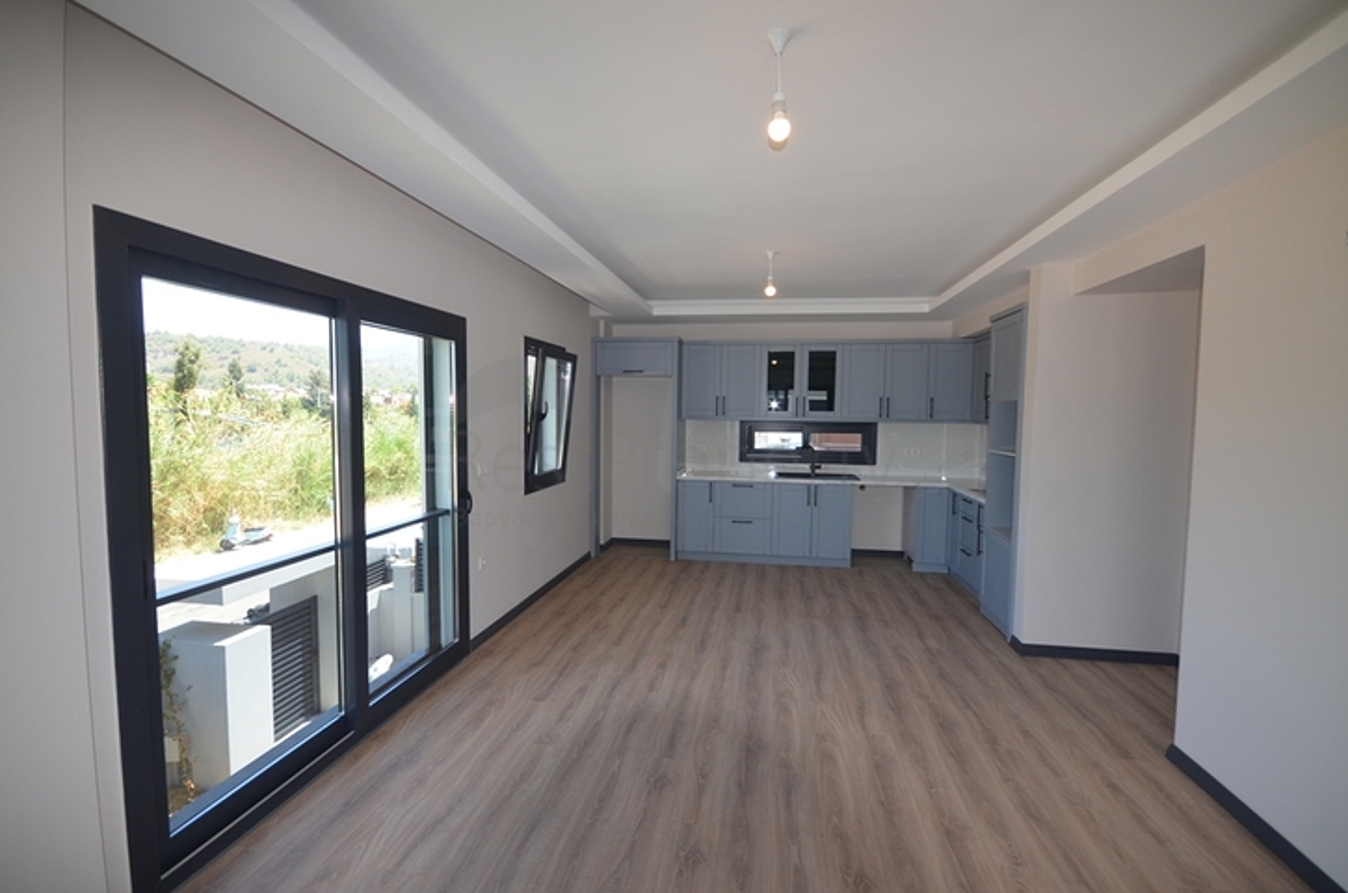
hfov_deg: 100.5
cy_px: 446
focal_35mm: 15
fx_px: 560
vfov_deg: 77.1
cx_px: 674
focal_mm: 10
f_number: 7.1
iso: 400
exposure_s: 1/125
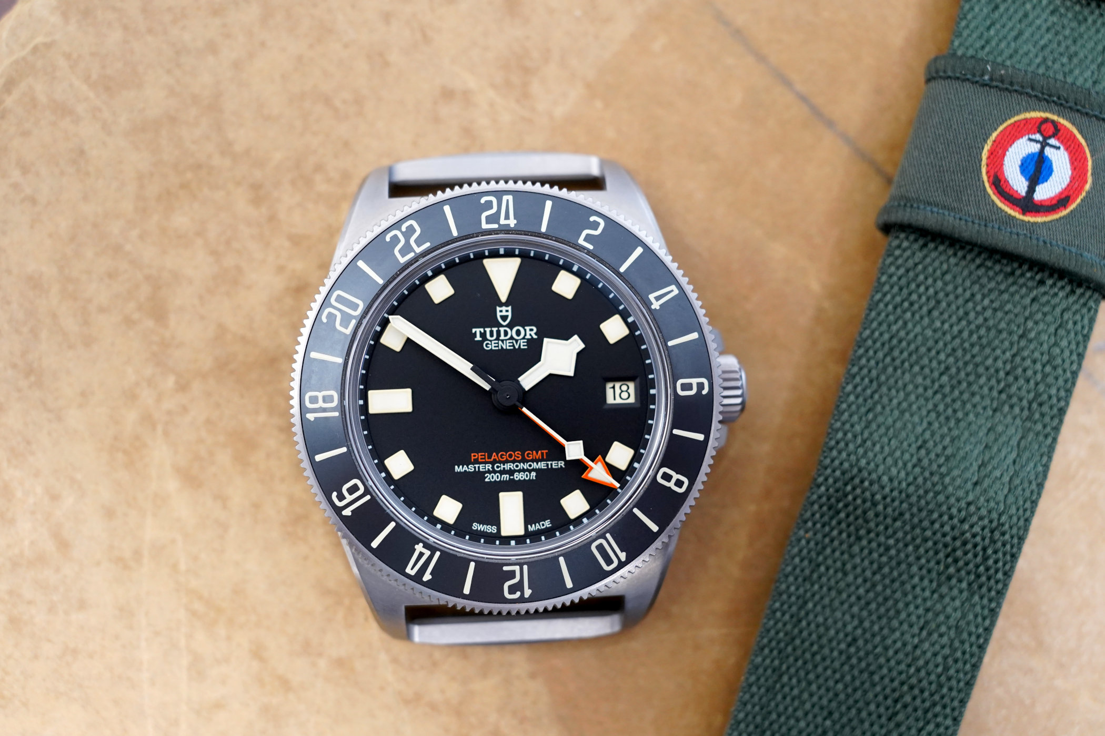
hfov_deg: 54.4
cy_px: 368
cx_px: 552
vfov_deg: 37.9
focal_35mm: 35
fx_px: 1074
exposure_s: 1/60
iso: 2500
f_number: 4.5
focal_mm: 35
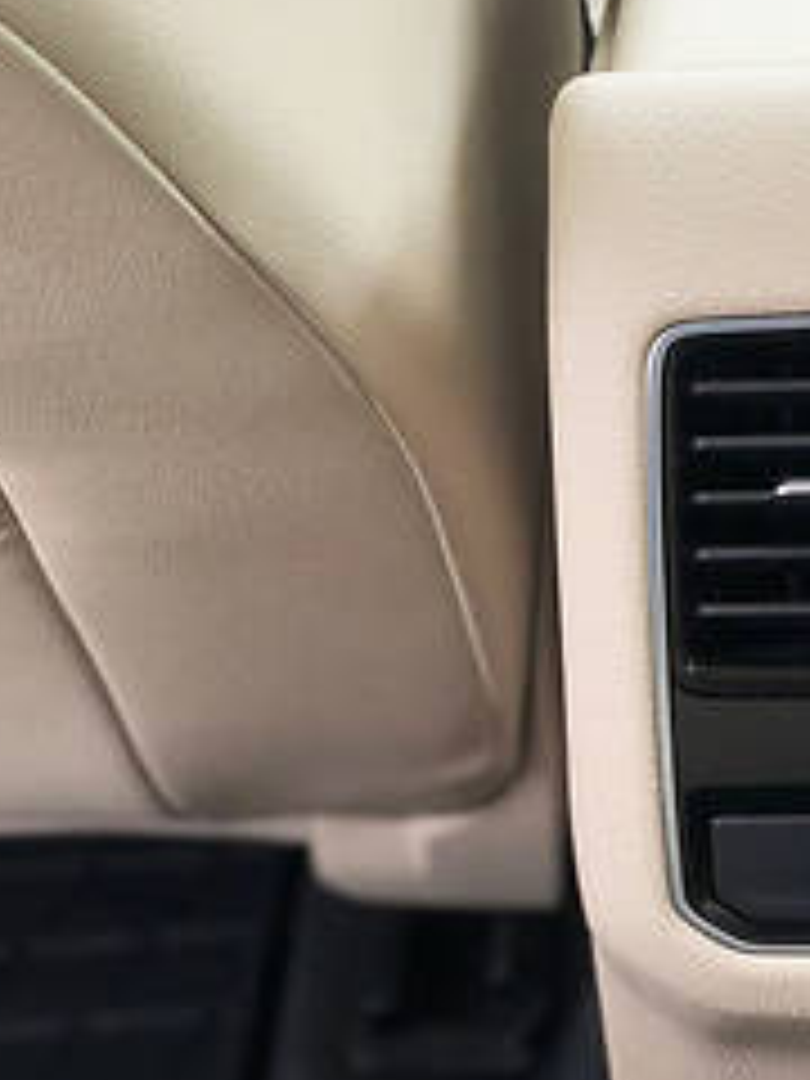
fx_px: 4056
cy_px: -18
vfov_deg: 14.9
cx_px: 976
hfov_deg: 11.2
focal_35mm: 130
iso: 16
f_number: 2.4
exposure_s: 1/122
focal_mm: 6
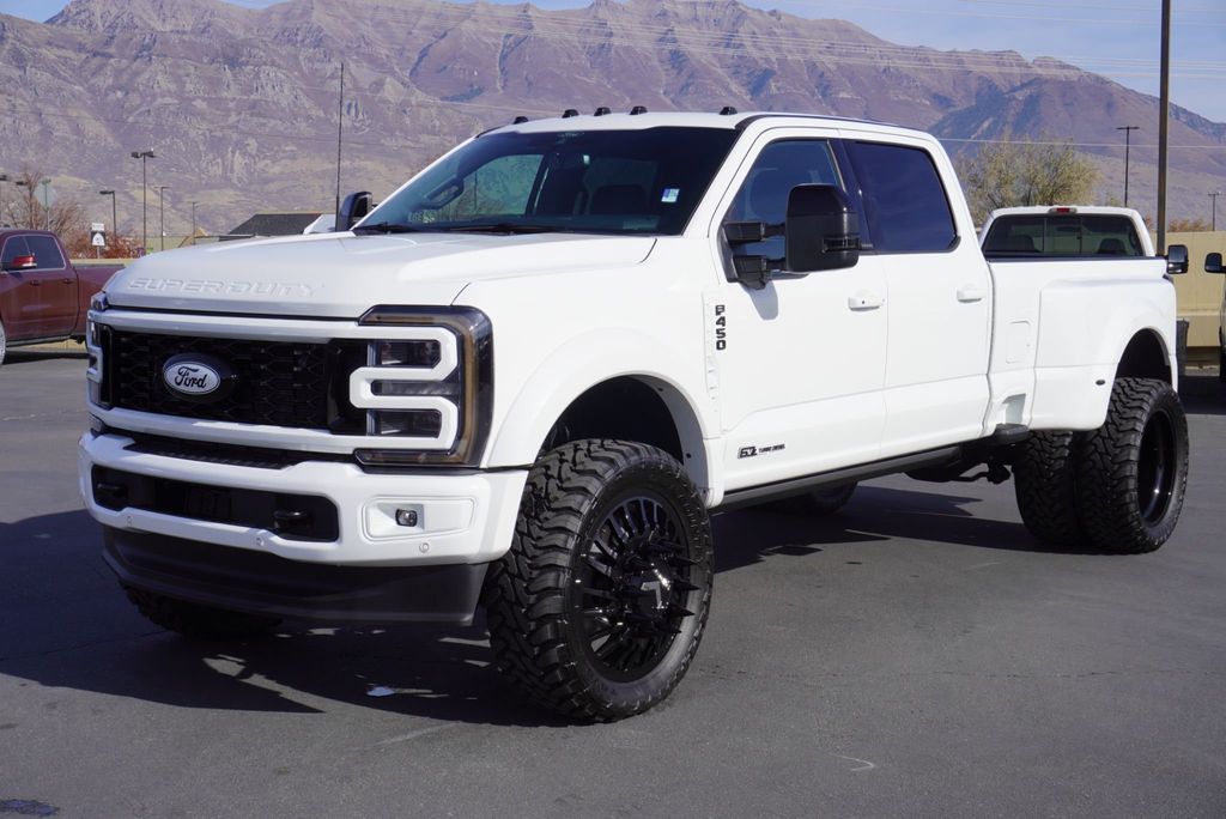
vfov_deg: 27.3
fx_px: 1687
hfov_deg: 39.9
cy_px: 410
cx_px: 613
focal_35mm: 50
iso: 100
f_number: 11
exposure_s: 1/200
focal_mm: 33
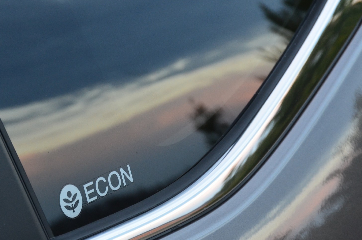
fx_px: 1596
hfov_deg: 12.9
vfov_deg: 8.6
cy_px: 186
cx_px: 128
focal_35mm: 159
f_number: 8
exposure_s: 1/20
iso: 800
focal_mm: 62
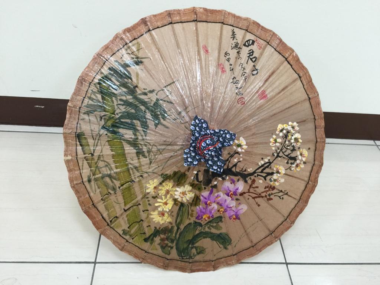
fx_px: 318
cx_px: 190
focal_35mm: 29
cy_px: 142
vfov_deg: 48.2
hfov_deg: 61.7
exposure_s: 1/30
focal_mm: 4.15
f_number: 2.2
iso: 40
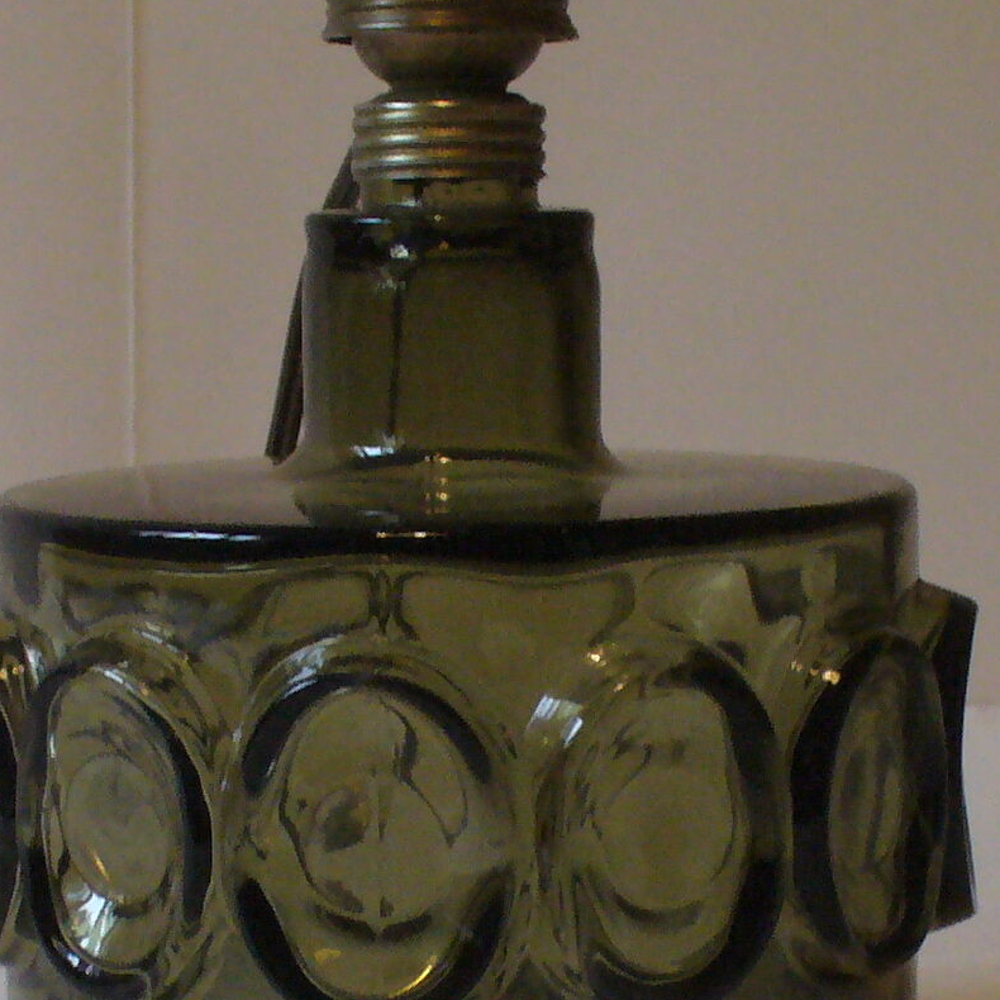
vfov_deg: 16.4
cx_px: 570
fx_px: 3464
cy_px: 713
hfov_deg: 16.4
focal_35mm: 106
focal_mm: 6.1
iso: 200
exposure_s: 1/13
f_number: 2.8
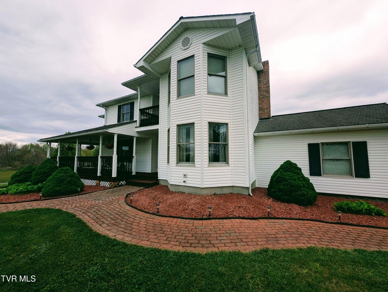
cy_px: 146
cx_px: 194
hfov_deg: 110.5
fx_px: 135
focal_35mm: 12
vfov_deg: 94.6
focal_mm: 2.23
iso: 43
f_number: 1.95
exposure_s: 1/1361
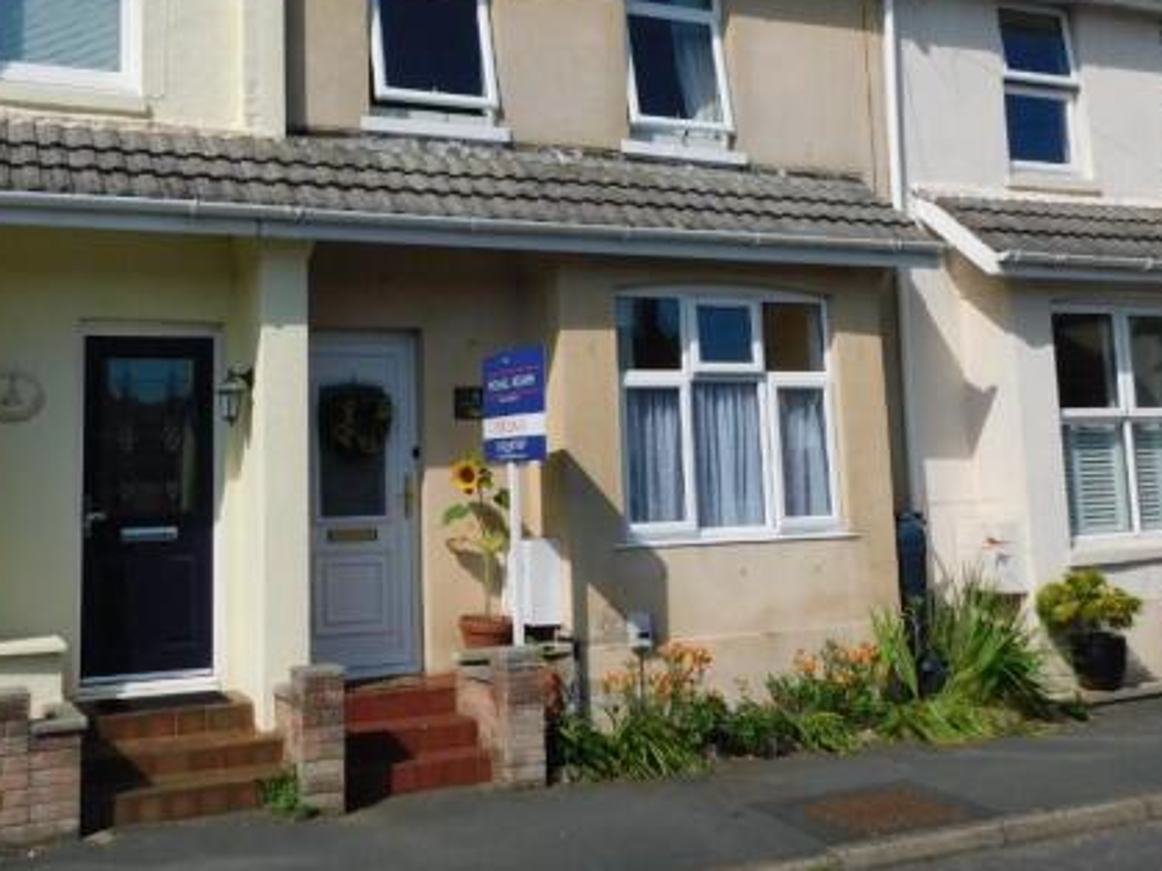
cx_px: 503
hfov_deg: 47.8
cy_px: 301
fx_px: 1309
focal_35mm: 39
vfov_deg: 36.5
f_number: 6.4
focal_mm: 4.9
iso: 125
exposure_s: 1/800
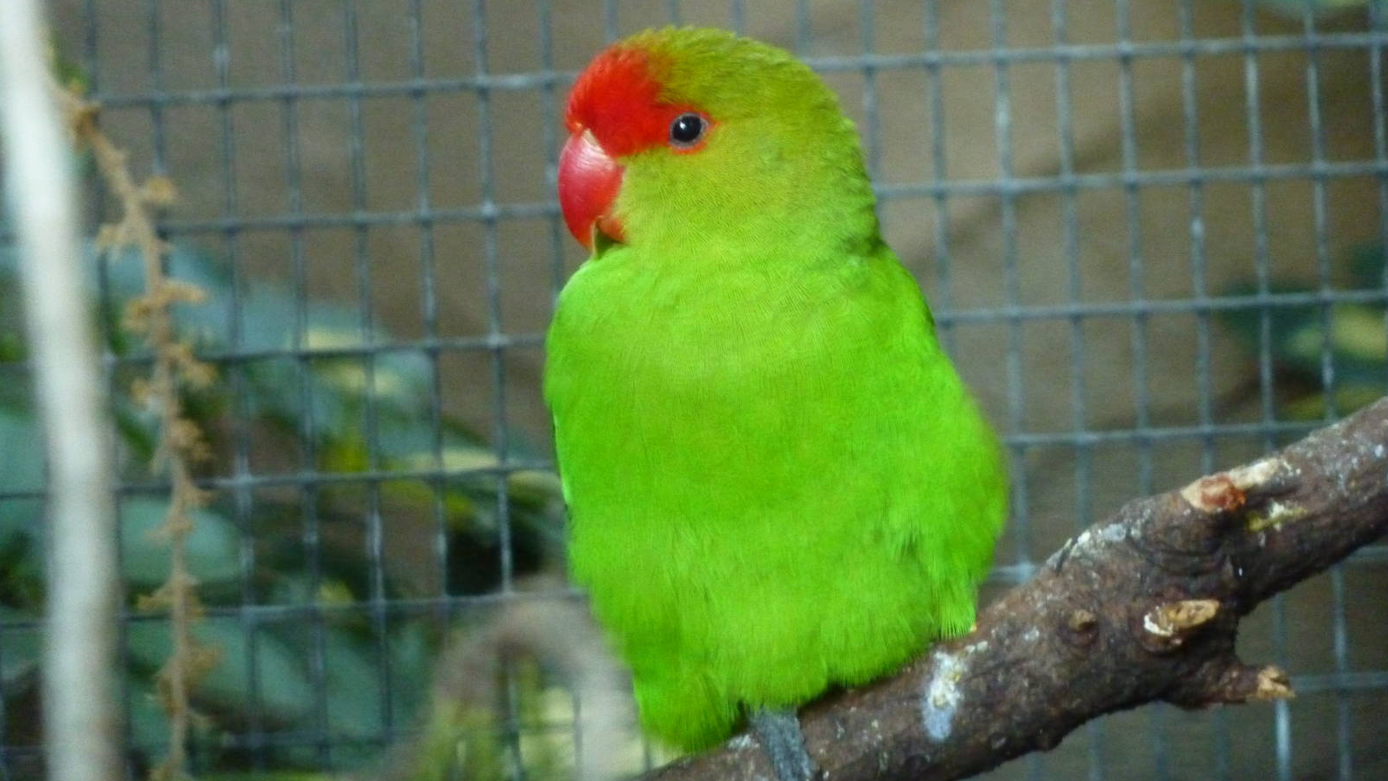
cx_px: 694
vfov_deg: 4.0
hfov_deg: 7.1
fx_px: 11190
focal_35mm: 304
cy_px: 312
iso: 800
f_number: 4.8
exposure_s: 1/10
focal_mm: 45.7
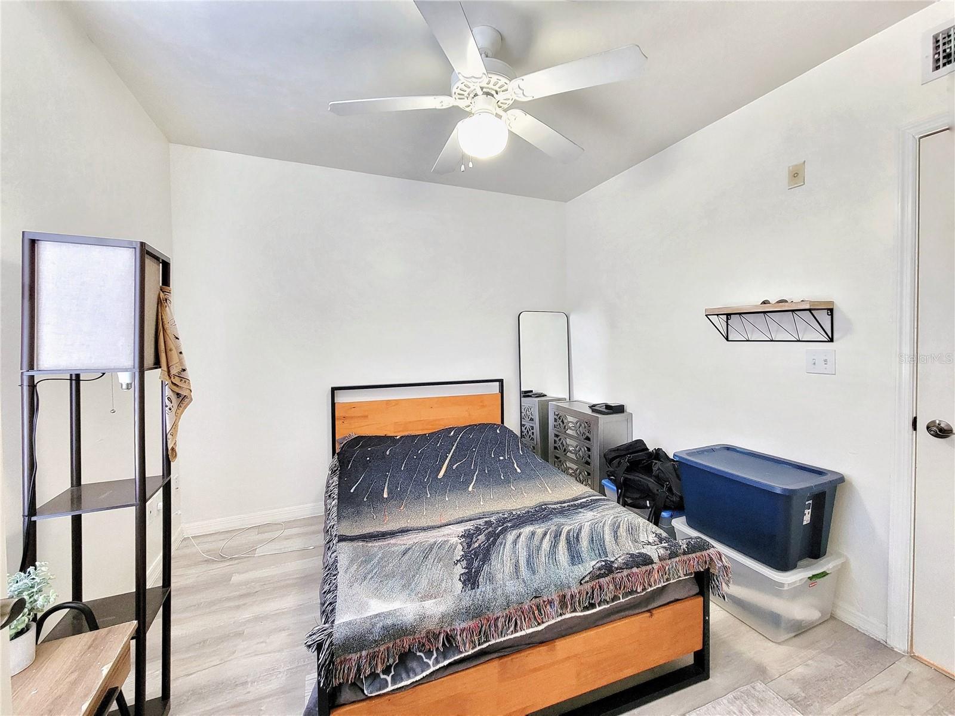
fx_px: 359
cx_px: 478
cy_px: 358
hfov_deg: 106.2
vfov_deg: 89.9
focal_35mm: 13
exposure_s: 1/30
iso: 500
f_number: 2.2
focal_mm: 2.2
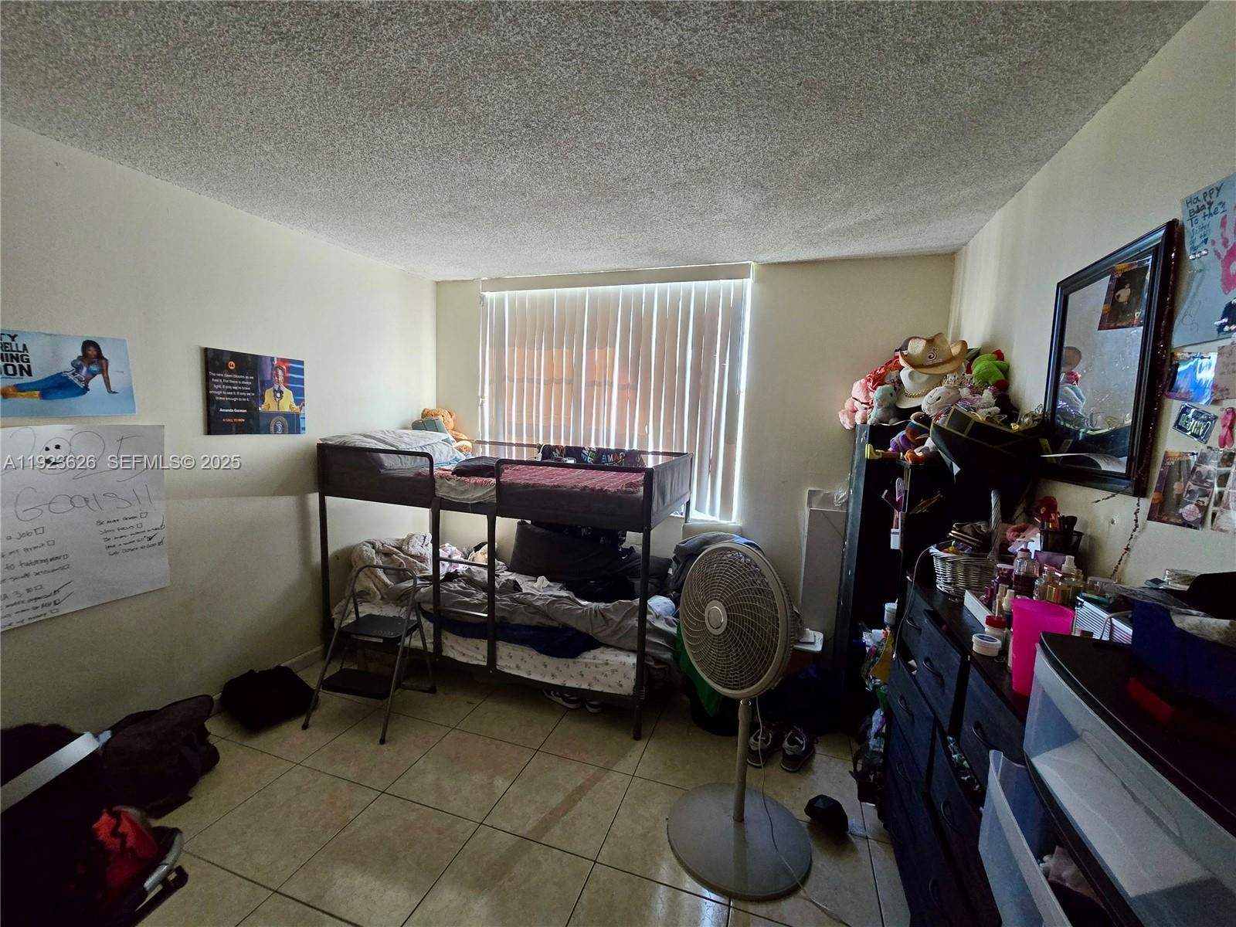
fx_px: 464
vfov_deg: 89.9
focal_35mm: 13
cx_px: 618
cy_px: 464
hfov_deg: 106.2
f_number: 2.2
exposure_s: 1/60
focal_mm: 2.2
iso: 400
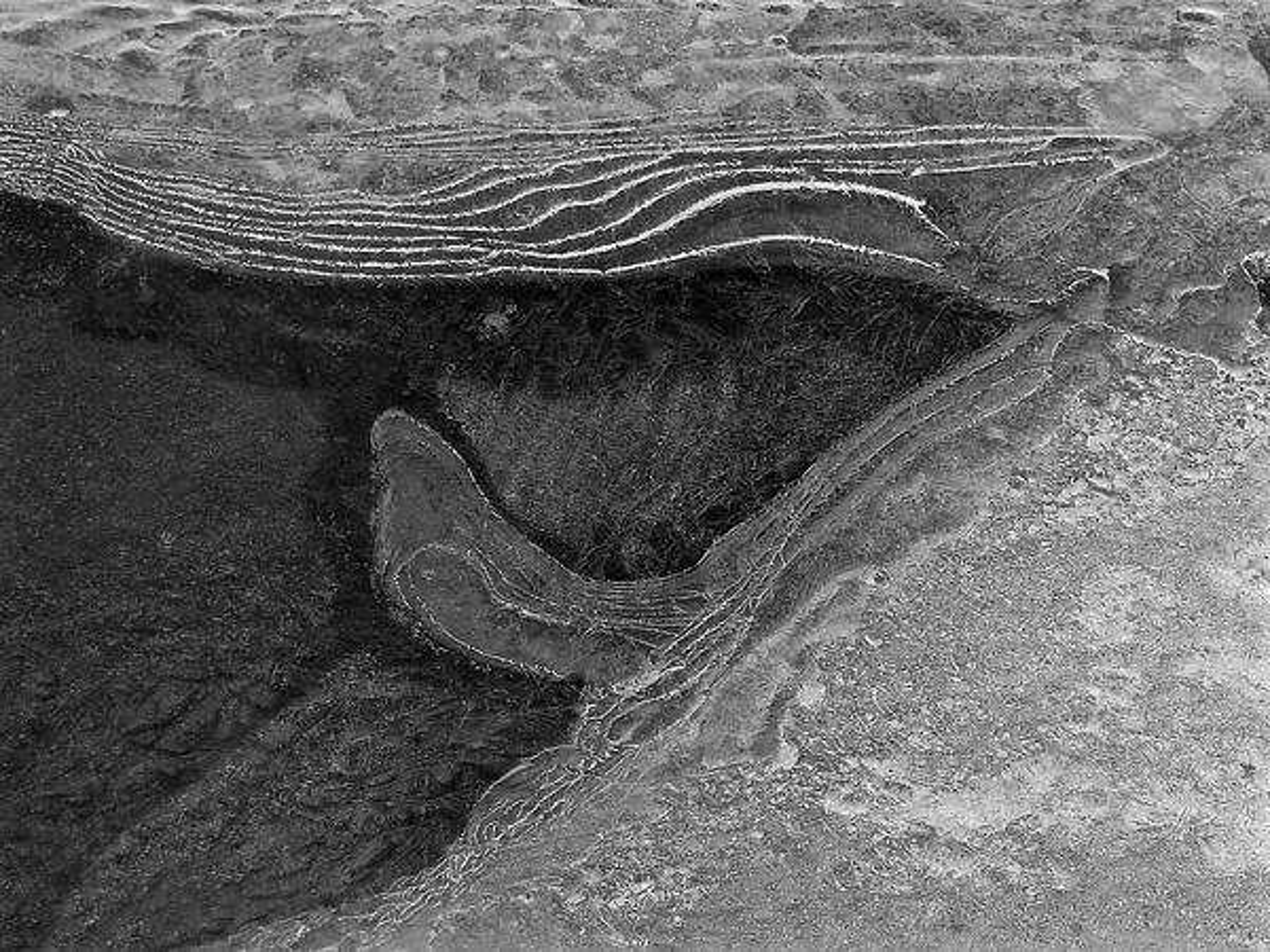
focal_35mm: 86
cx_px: 635
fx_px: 3155
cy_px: 476
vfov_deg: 17.2
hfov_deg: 22.8
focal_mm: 12.8
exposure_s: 1/125
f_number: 2.8
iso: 125
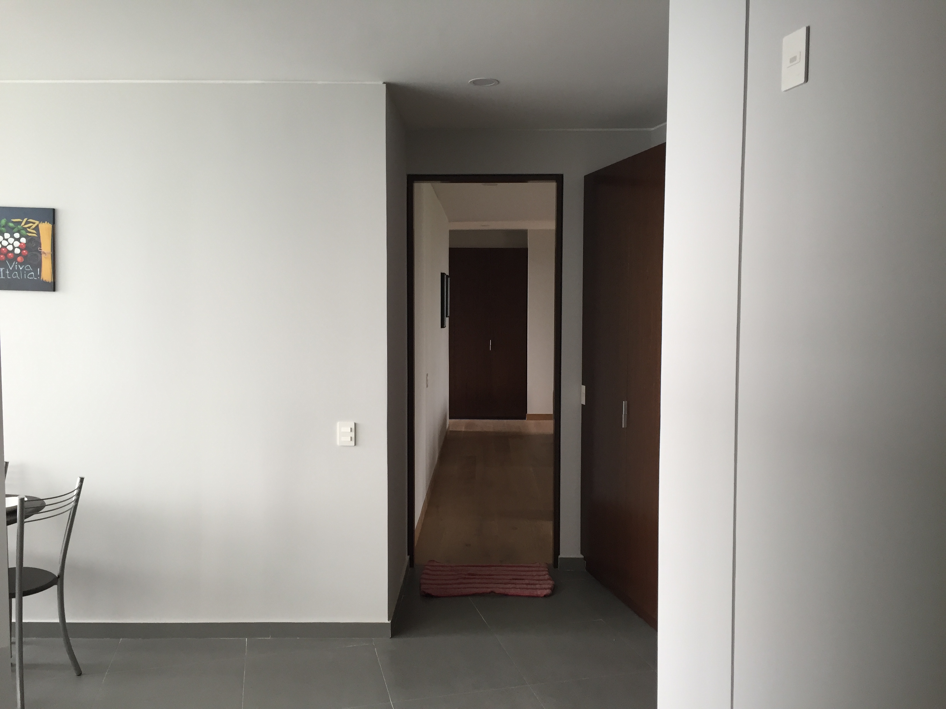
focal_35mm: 29
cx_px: 473
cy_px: 354
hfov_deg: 61.7
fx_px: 793
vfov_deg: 48.2
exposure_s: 1/30
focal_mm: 4.15
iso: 64
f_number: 2.2
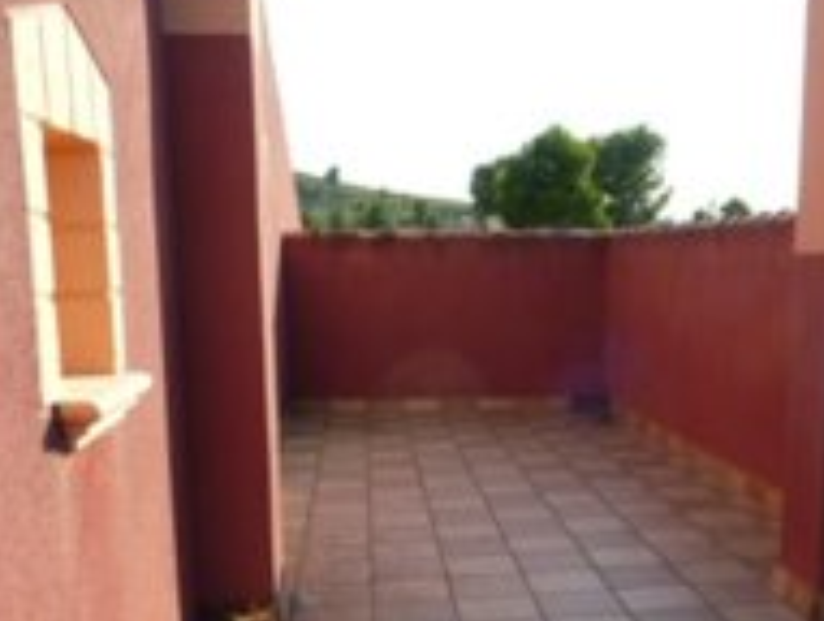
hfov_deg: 40.2
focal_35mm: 47
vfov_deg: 30.1
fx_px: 1121
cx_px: 479
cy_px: 518
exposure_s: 1/250
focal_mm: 4.1
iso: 80
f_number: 4
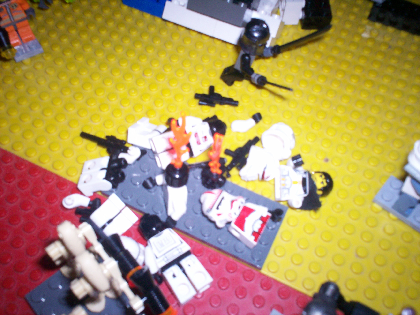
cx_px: 210
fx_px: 437
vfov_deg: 39.7
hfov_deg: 51.4
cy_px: 158
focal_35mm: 36
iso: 140
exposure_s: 1/60
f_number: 4.5
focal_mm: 6
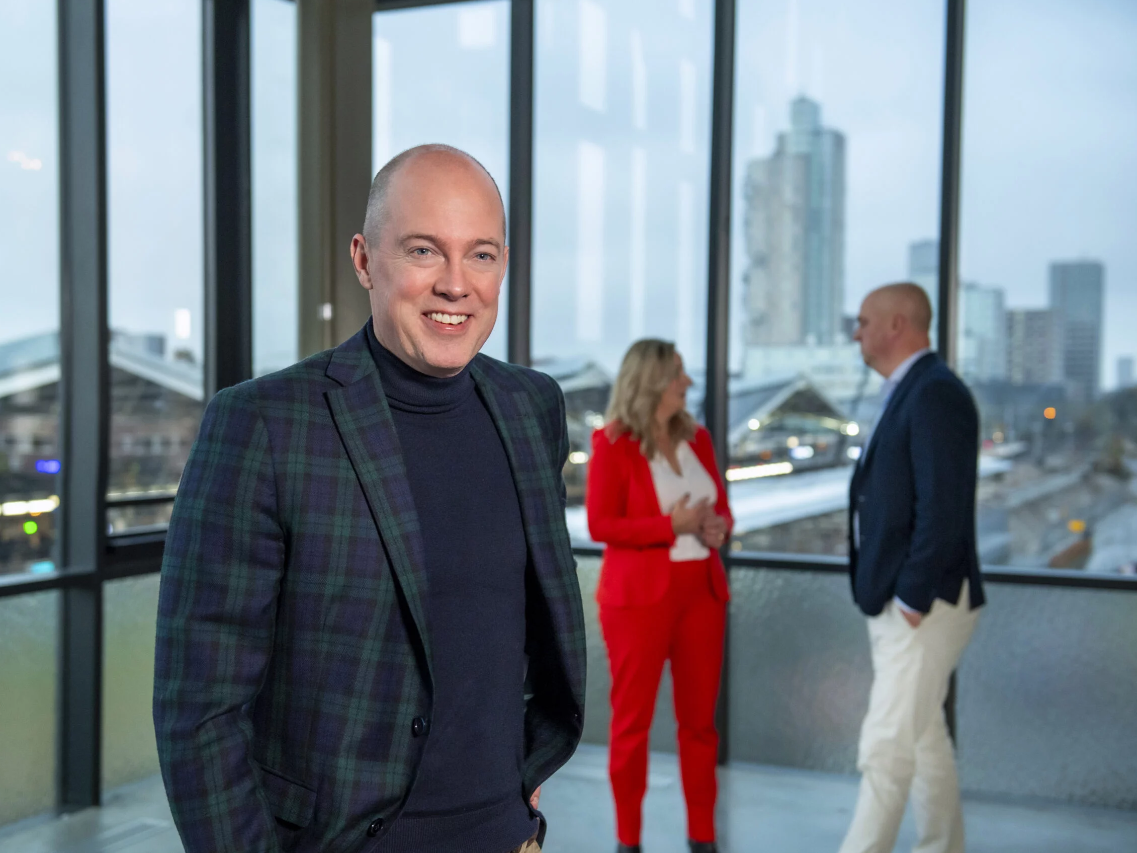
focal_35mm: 49
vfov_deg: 29.7
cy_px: 424
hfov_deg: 38.9
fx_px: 1609
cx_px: 519
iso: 1600
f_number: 3.5
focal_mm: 45
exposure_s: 1/100
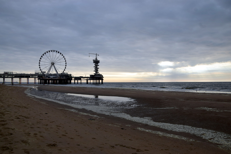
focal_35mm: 27
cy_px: 77
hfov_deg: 67.4
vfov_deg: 48.0
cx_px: 116
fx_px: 173
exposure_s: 1/100
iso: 125
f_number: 9
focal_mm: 18
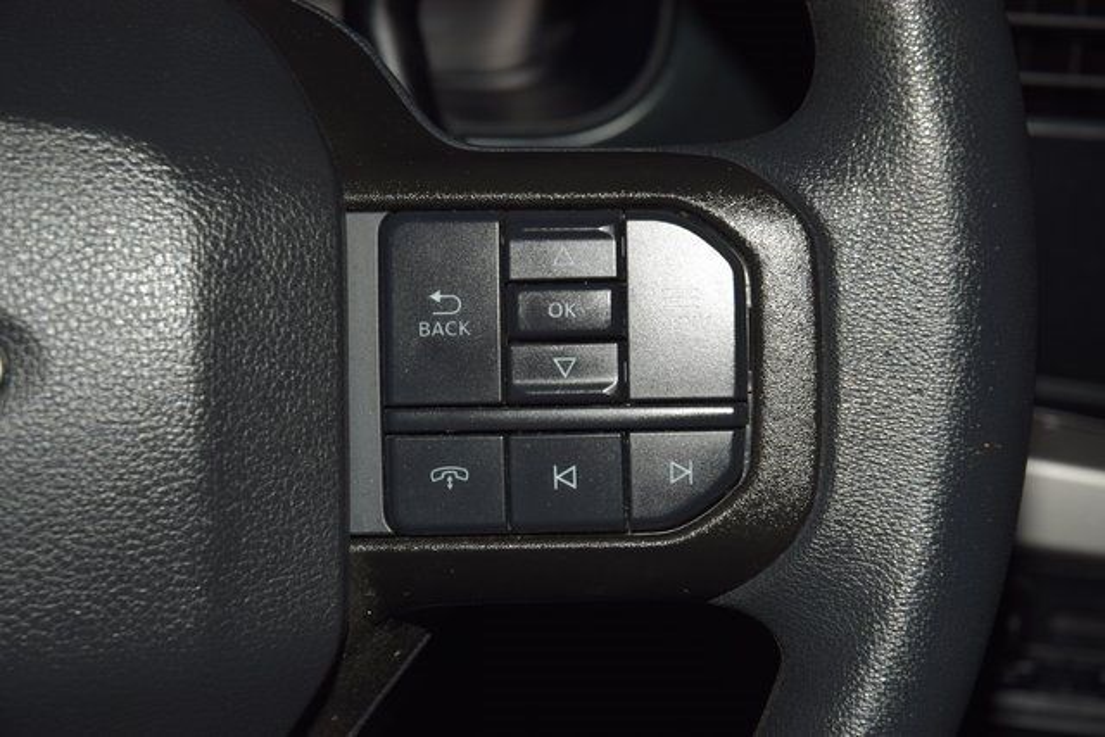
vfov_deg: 13.0
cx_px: 552
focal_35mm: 105
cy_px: 368
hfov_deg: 19.5
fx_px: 3223
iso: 100
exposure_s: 1/125
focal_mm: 70
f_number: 8
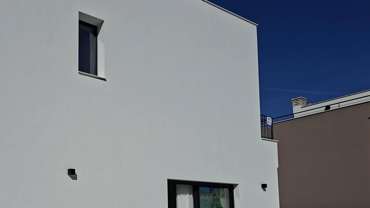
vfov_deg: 31.6
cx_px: 117
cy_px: 177
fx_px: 353
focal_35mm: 36
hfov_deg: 53.9
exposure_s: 1/6711
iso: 50
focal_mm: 5.54
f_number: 1.8
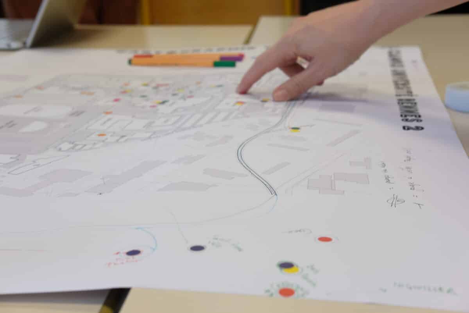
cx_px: 234
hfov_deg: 37.5
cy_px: 156
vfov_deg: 25.6
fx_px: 691
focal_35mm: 53
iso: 400
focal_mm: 35
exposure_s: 1/30
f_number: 7.1
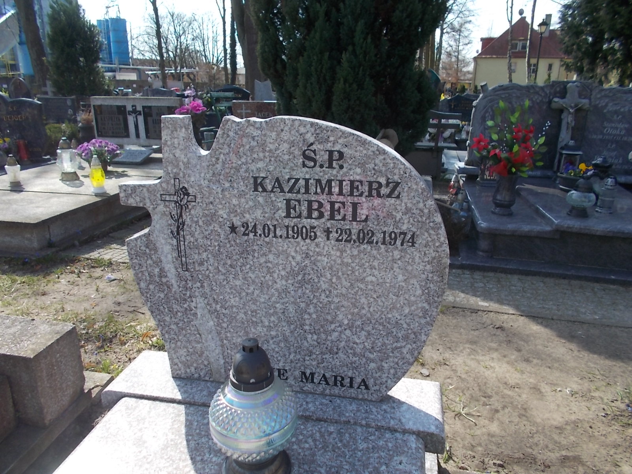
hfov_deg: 67.3
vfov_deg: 53.1
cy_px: 237
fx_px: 475
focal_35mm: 26
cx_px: 316
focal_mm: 4.6
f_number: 3.2
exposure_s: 1/400
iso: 80
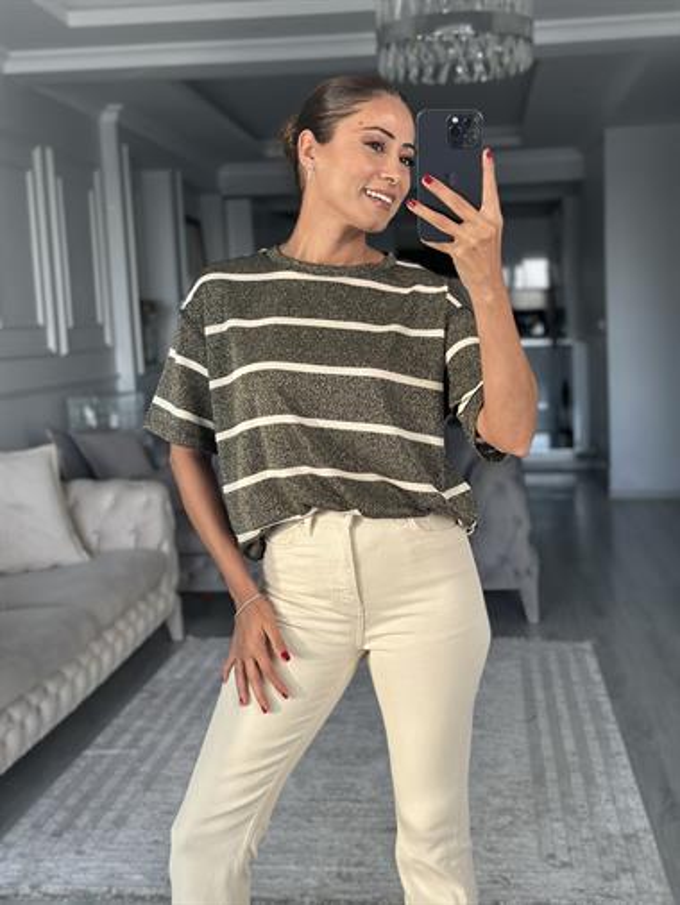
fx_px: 1256
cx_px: 340
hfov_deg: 30.3
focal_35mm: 48
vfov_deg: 39.6
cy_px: 452
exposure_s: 1/111
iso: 125
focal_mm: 6.86
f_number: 1.78
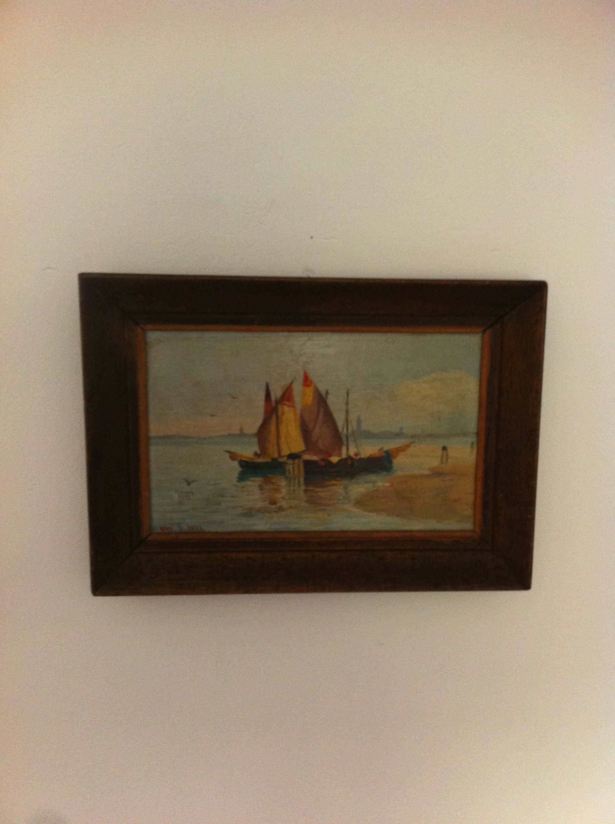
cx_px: 308
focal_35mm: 35
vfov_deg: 52.7
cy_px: 412
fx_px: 831
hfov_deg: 40.6
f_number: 2.8
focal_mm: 3.85
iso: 250
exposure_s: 1/15
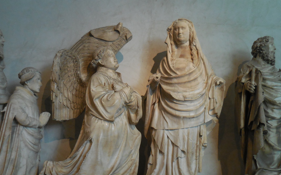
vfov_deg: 35.3
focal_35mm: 36
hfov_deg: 54.0
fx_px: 276
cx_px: 139
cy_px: 98
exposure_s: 1/30
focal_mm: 5.9
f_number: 3.7
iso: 400
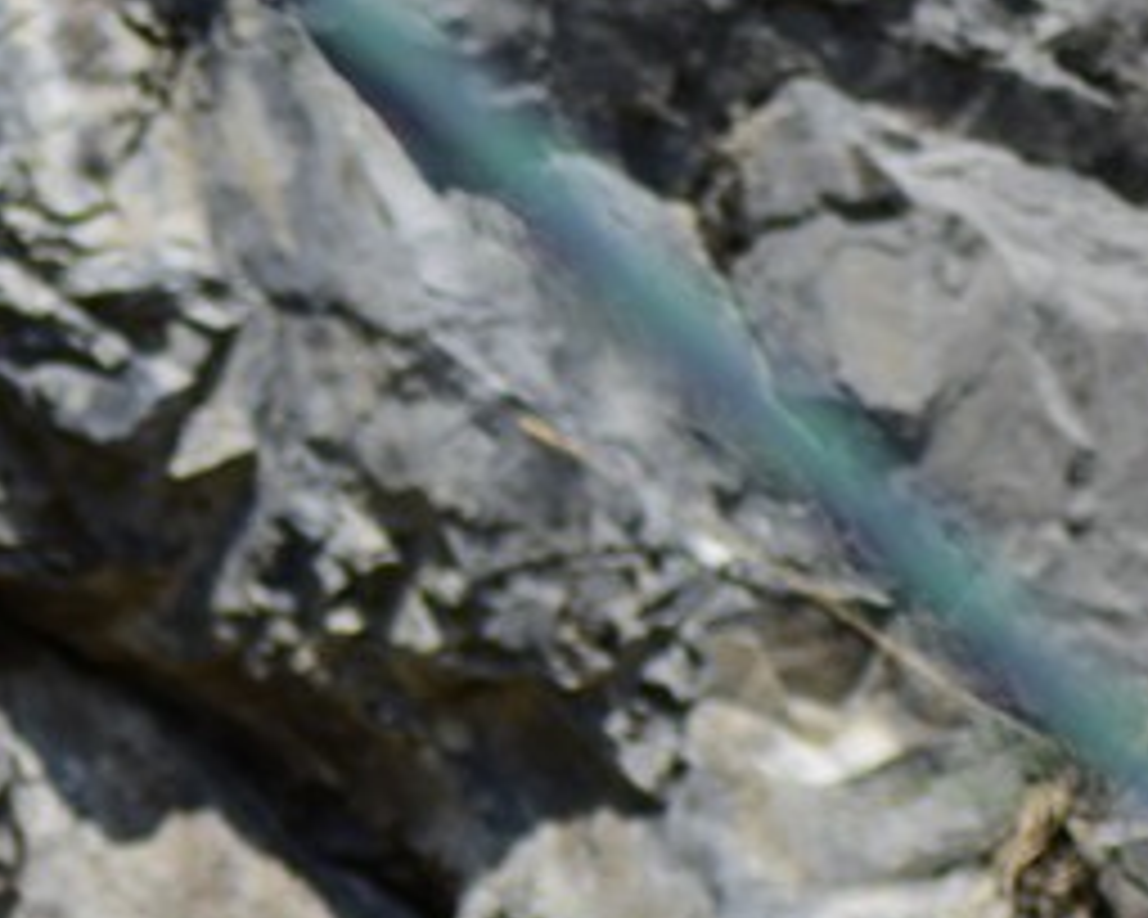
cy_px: 1406
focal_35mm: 424
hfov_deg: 4.5
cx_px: -653
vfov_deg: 3.6
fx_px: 14402
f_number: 4
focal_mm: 75
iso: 125
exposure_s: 1/1250
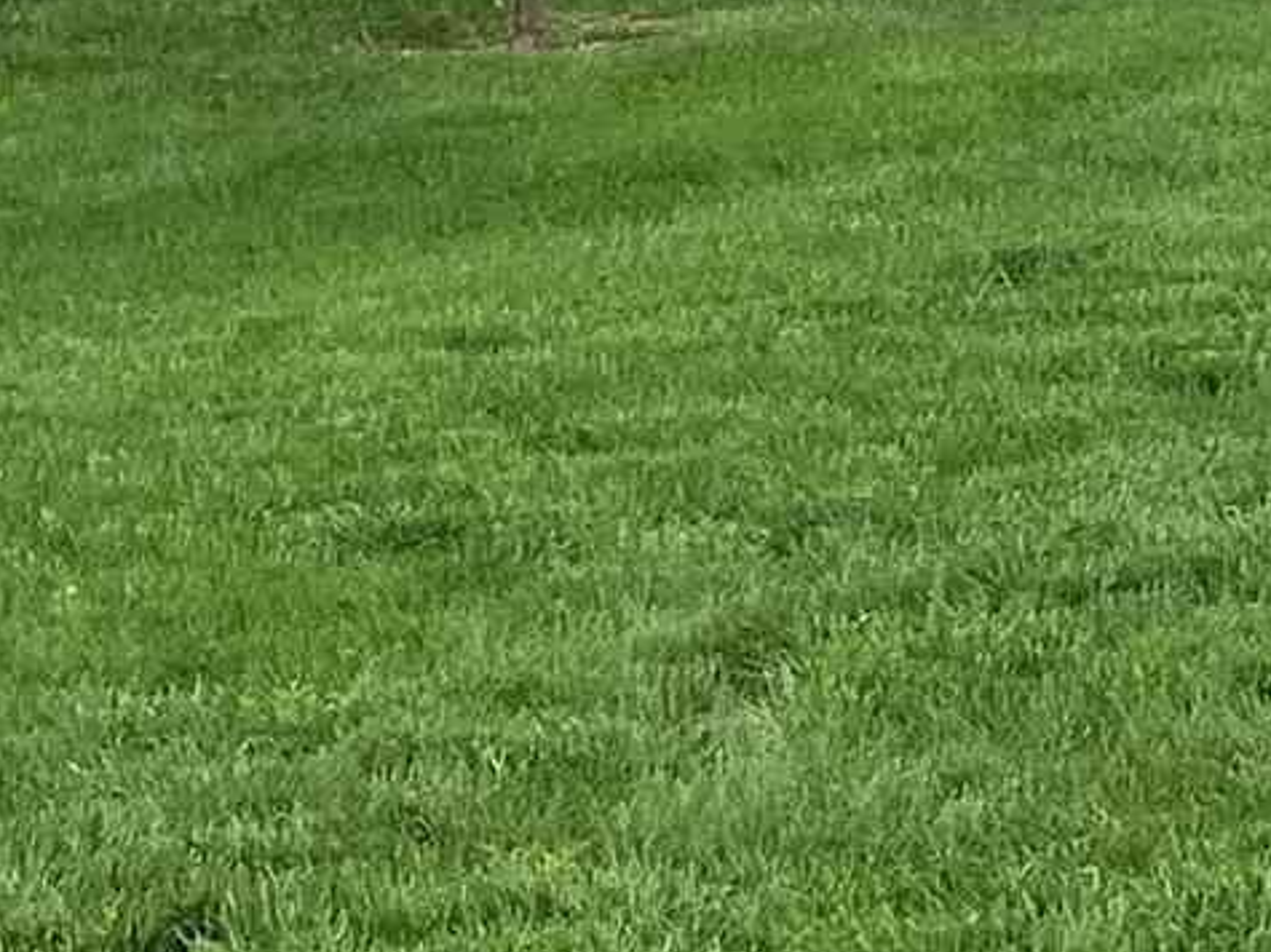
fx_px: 6644
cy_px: -246
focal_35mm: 181
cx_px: 2713
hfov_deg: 10.0
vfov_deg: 8.1
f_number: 1.8
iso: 25
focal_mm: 3.99
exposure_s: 1/121
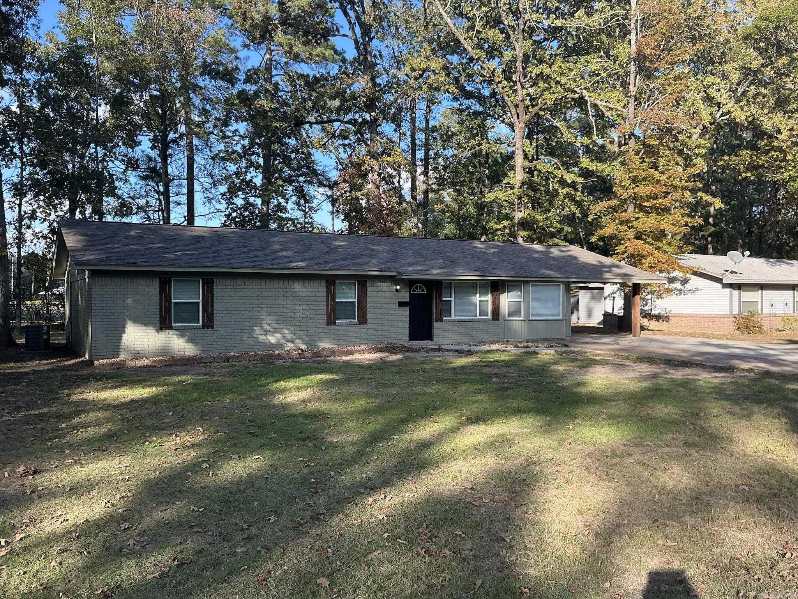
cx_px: 399
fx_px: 645
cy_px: 300
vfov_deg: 49.7
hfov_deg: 63.4
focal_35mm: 28
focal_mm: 3
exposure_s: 1/446
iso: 25
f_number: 1.8
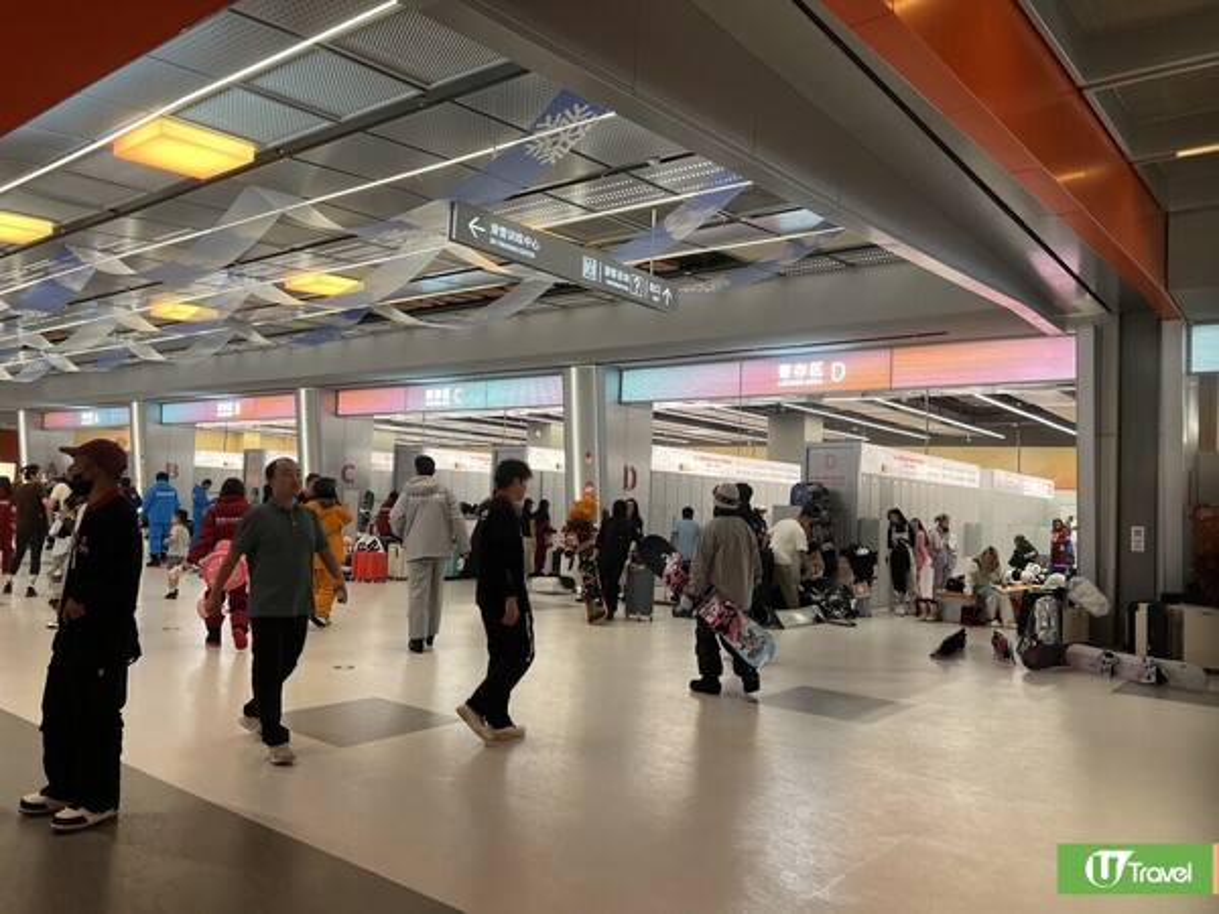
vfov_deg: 53.1
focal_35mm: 26
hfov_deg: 67.3
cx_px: 610
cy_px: 457
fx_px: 916
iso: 80
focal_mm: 5.7
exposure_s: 1/100
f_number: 1.5
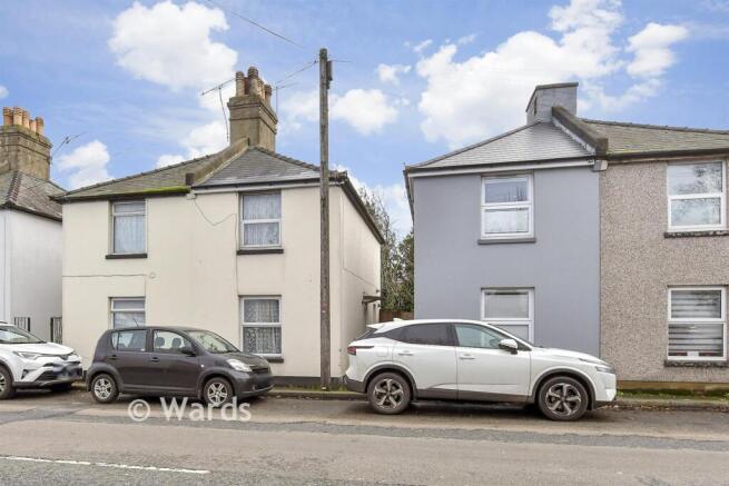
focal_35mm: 17
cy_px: 243
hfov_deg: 93.3
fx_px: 344
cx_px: 364
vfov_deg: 70.5
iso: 200
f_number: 8
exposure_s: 1/125
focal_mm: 11.5
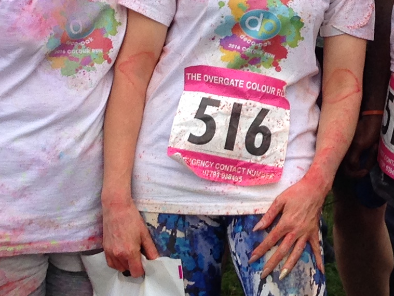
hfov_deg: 13.6
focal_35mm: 142
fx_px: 1616
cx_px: 419
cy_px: 71
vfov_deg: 10.4
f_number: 2.4
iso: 50
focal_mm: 4.12
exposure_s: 1/330
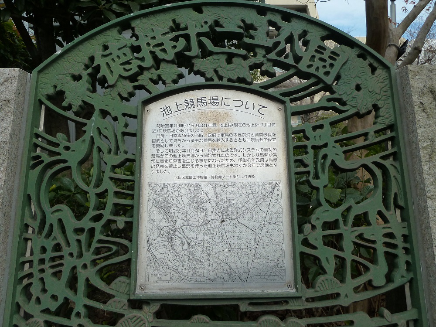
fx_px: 403
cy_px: 164
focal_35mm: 32
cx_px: 218
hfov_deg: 56.8
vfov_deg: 44.2
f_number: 4
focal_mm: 5.3
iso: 125
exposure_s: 1/500
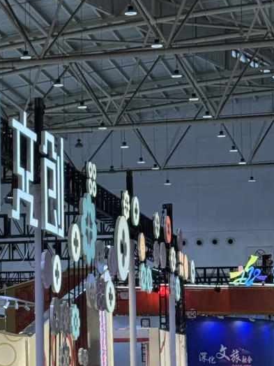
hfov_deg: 11.0
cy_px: 216
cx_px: -84
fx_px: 1393
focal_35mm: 132
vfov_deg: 14.9
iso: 64
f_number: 1.78
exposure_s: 1/255
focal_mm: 6.76
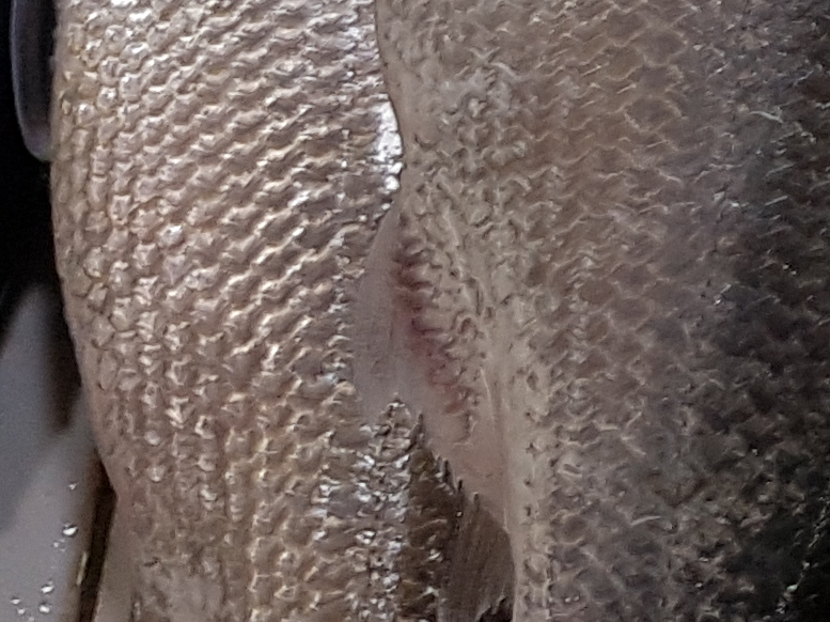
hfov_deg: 12.3
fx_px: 3235
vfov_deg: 10.0
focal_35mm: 135
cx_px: 1823
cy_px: -706
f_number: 1.7
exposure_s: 1/235
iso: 40
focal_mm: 4.2
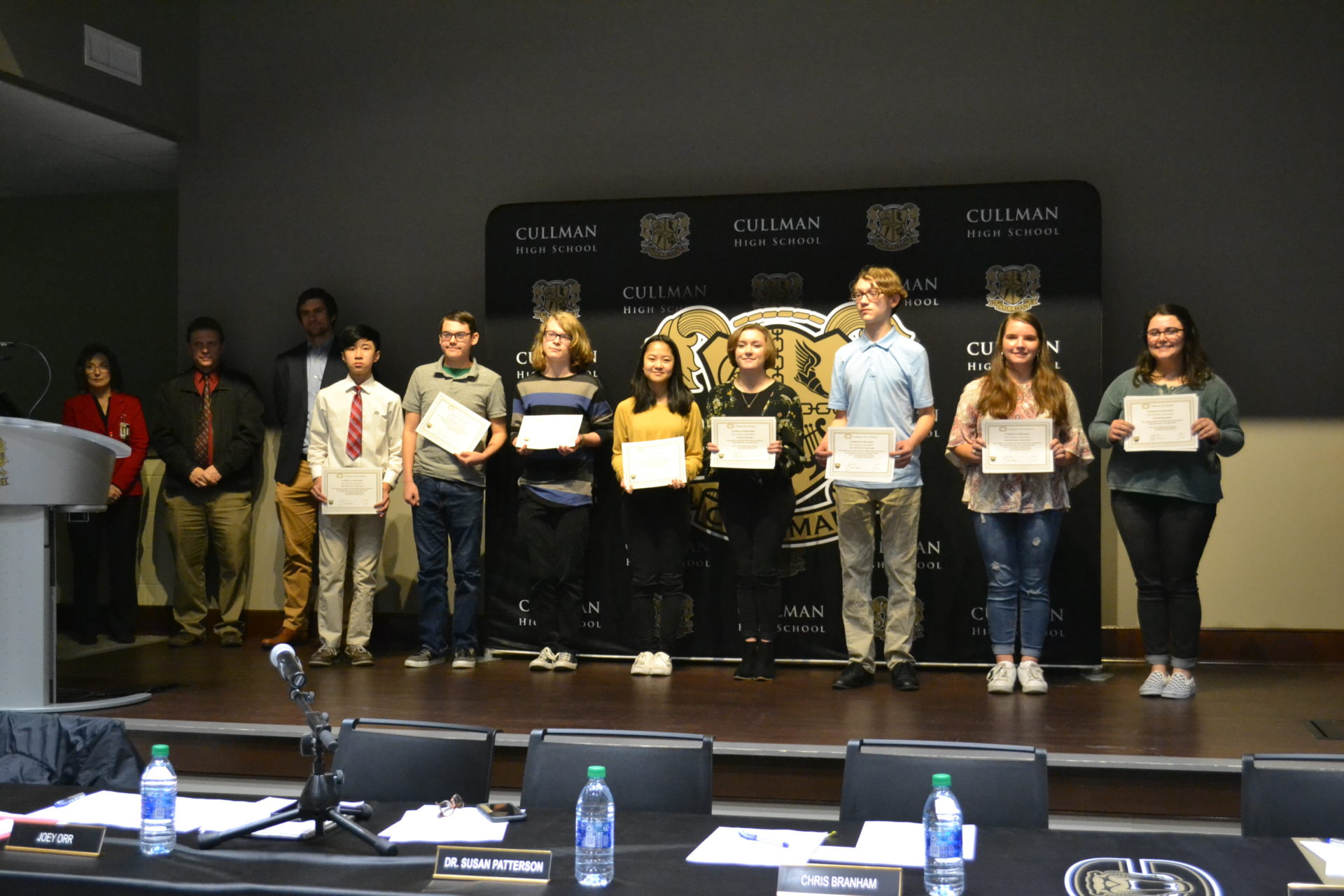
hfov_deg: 45.0
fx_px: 1624
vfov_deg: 30.8
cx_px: 672
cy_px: 448
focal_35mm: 44
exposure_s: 1/40
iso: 3200
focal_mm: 29
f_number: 4.5
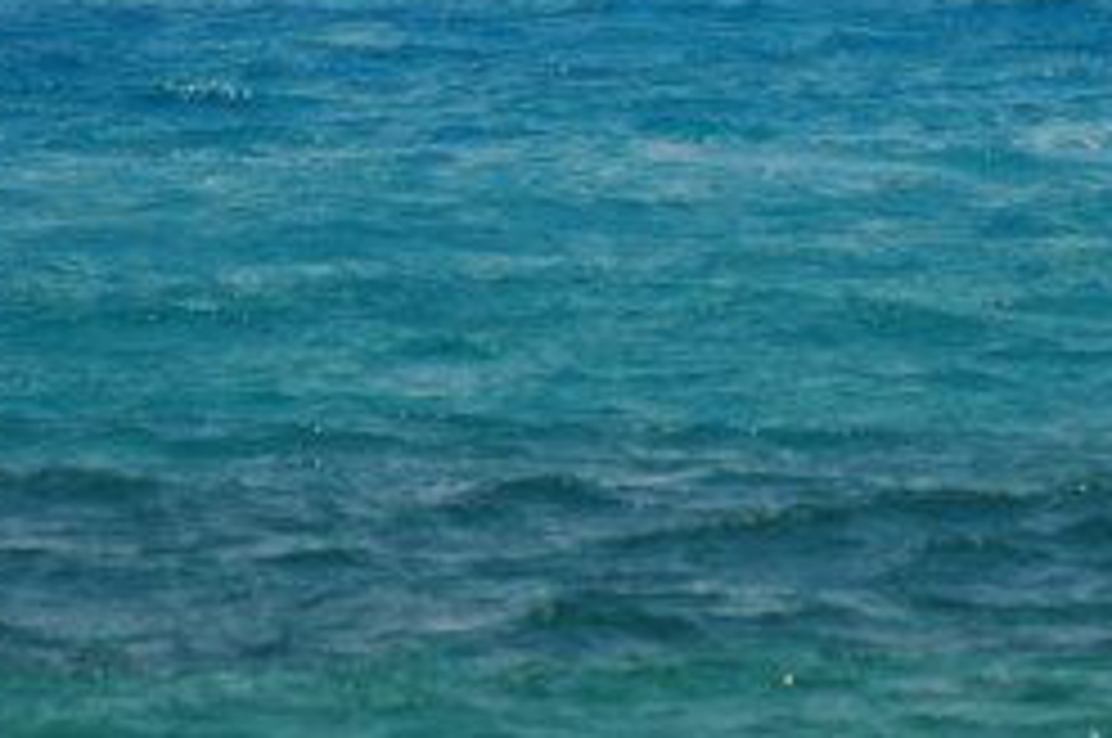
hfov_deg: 2.3
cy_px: -274
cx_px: 763
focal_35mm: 915
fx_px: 28226
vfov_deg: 1.5
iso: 220
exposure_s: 1/2000
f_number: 5.6
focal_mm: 200
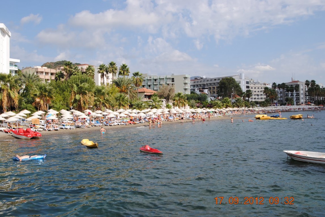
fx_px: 325
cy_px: 108
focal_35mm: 36
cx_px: 162
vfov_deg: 37.0
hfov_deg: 53.1
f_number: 8
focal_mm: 24
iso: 100
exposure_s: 1/250
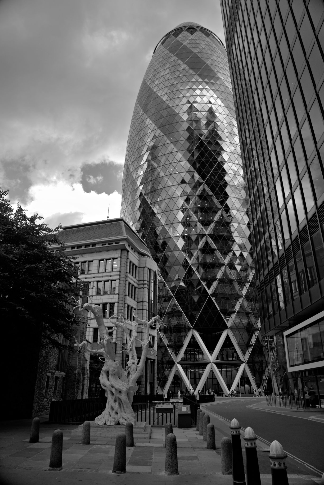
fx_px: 323
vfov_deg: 73.7
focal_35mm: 24
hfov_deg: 53.2
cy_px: 242
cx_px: 162
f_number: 4
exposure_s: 1/200
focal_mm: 24
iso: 100
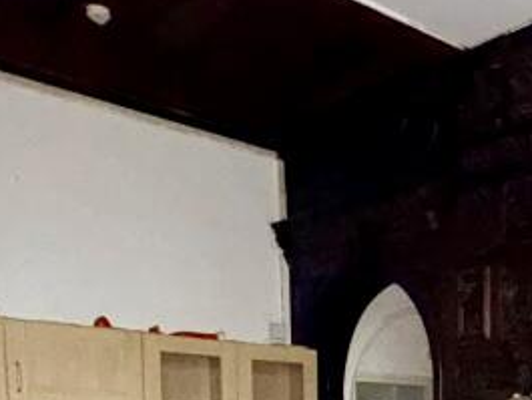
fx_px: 830
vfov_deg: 23.5
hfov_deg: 32.5
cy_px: 537
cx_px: 538
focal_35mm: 54
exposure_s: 1/22
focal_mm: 2.22
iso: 1000
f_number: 2.2
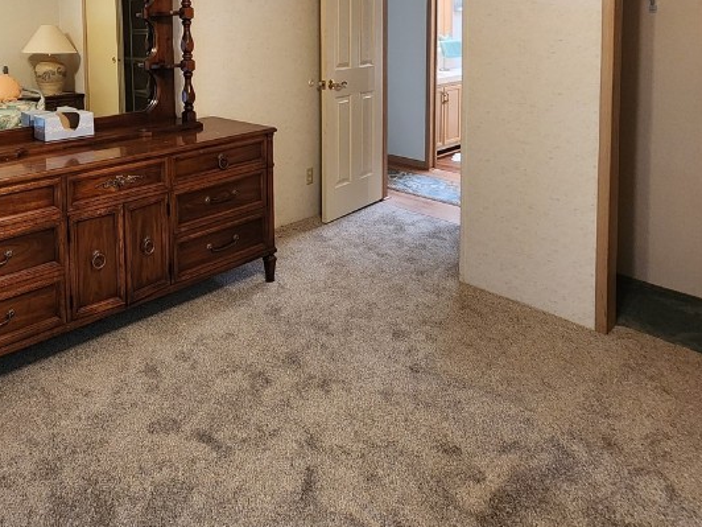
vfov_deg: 48.7
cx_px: 199
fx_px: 507
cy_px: 48
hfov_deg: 66.2
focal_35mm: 25
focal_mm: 2.2
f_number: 2.2
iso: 320
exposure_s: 1/40
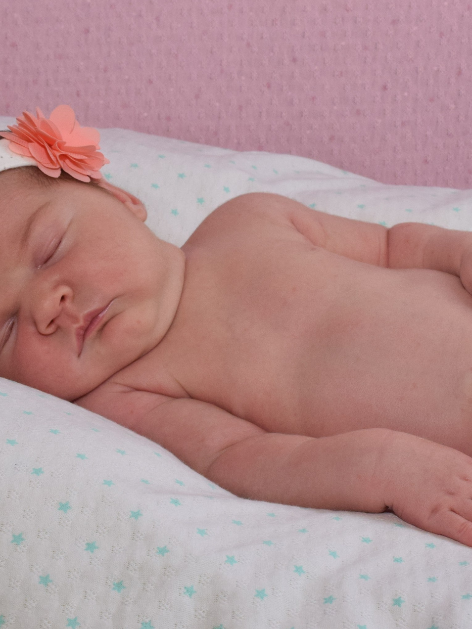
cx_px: 415
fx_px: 1636
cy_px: 276
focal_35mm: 90
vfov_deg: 21.8
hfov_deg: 16.2
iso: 1000
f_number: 14
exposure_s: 1/200
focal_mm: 31
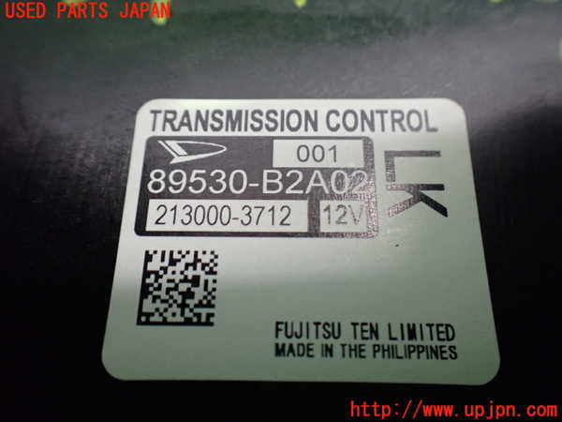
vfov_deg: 46.8
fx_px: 487
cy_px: 211
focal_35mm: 30
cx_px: 281
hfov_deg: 60.0
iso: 800
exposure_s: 1/50
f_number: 2.3
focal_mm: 5.4
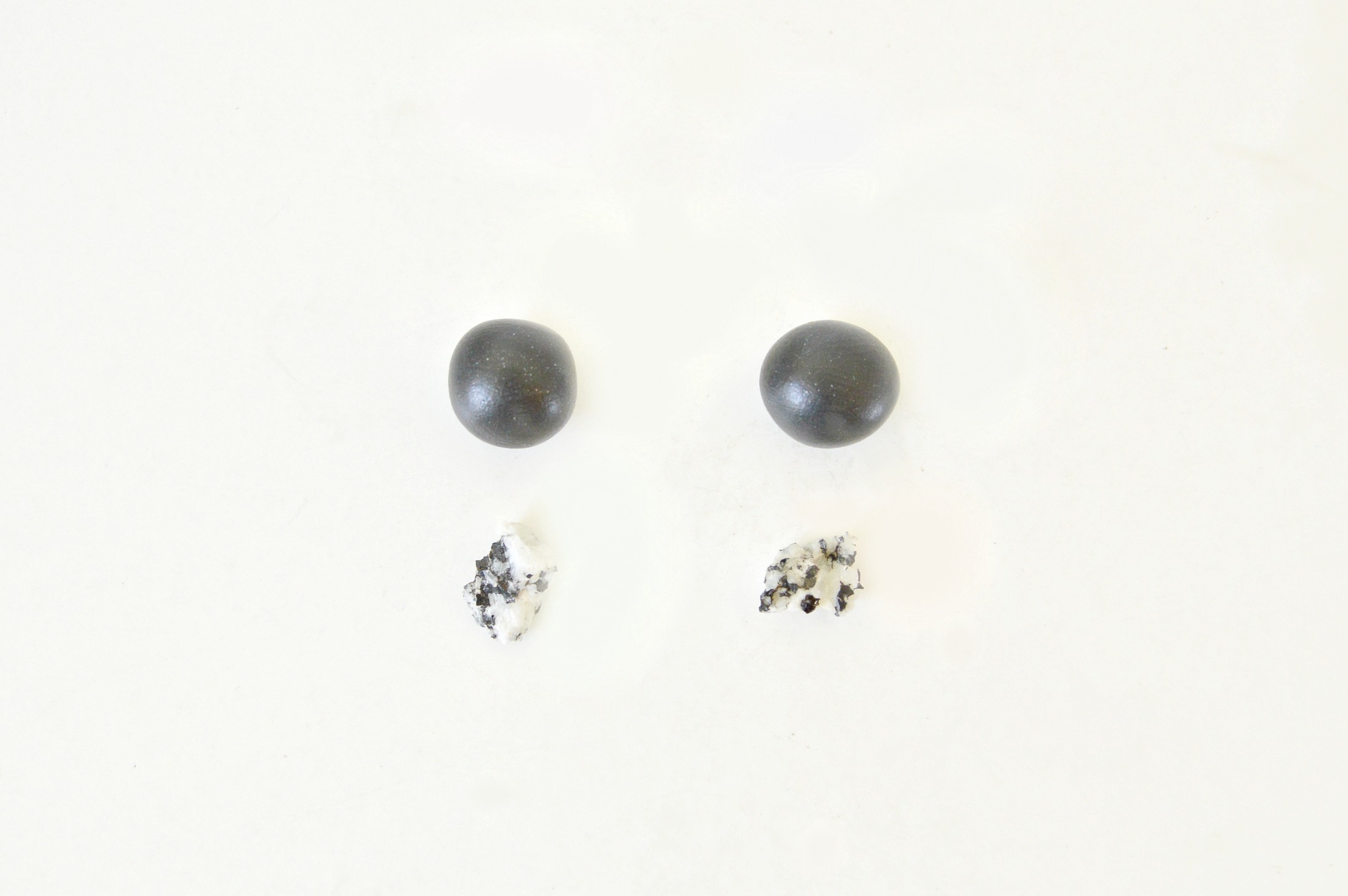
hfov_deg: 24.6
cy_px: 448
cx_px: 674
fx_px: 3087
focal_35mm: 82
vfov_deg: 16.5
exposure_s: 1/6
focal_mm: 55
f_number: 6.3
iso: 400
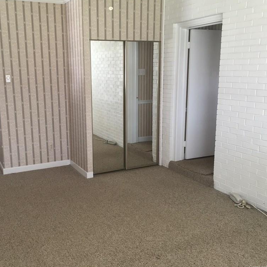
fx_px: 305
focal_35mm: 35
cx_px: 108
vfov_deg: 47.2
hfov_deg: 47.0
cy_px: 134
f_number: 2.2
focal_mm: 4.15
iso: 64
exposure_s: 1/30
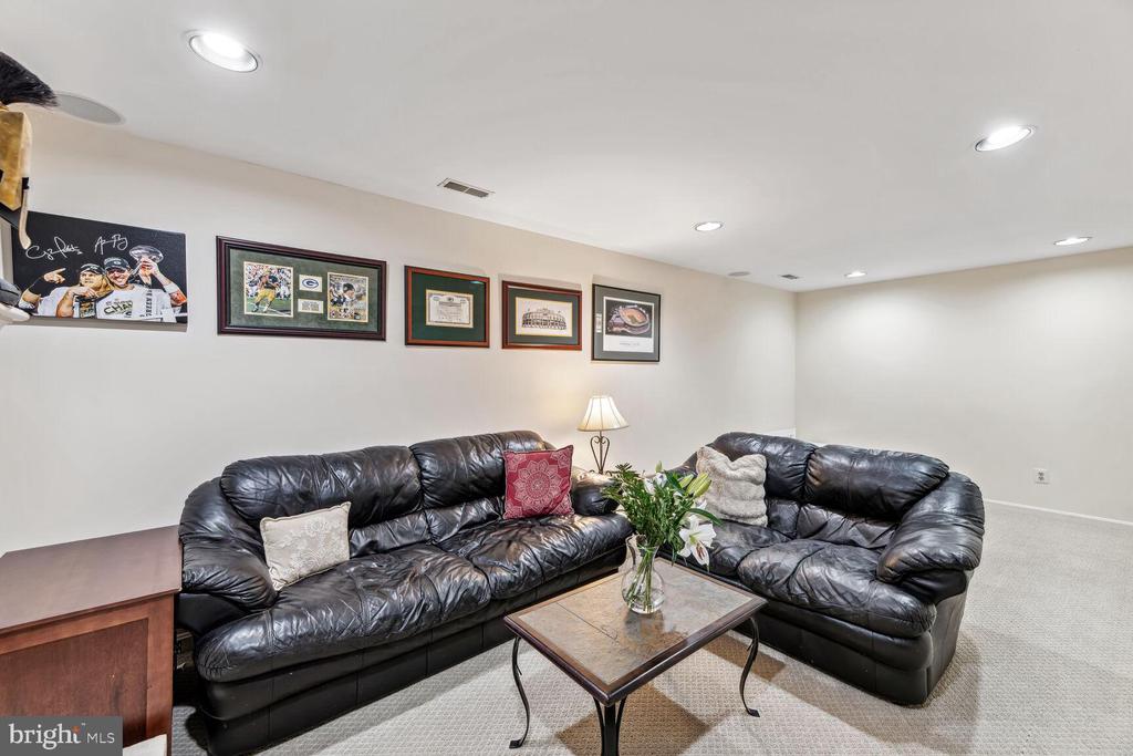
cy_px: 378
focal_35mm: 14
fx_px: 441
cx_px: 566
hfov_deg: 104.2
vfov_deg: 81.2
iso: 100
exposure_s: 1/1.25
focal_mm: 14
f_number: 9
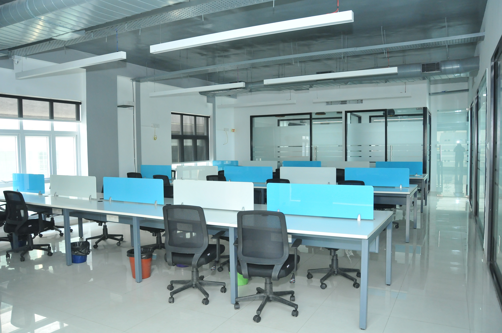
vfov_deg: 47.8
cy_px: 166
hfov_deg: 67.4
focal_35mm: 27
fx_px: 376
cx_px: 251
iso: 1000
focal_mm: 18
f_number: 4.5
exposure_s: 1/80
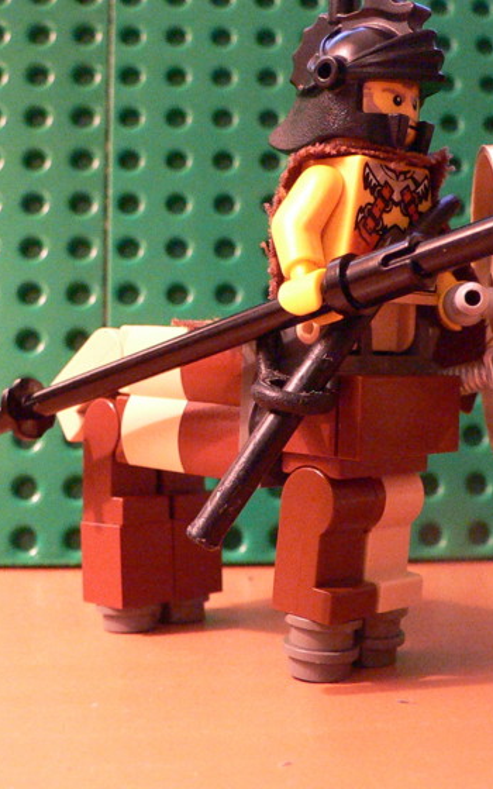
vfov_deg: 38.2
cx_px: 239
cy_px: 378
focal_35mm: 53
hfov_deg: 24.4
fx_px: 1139
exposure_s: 1/10
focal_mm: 4.6
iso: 400
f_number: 2.8
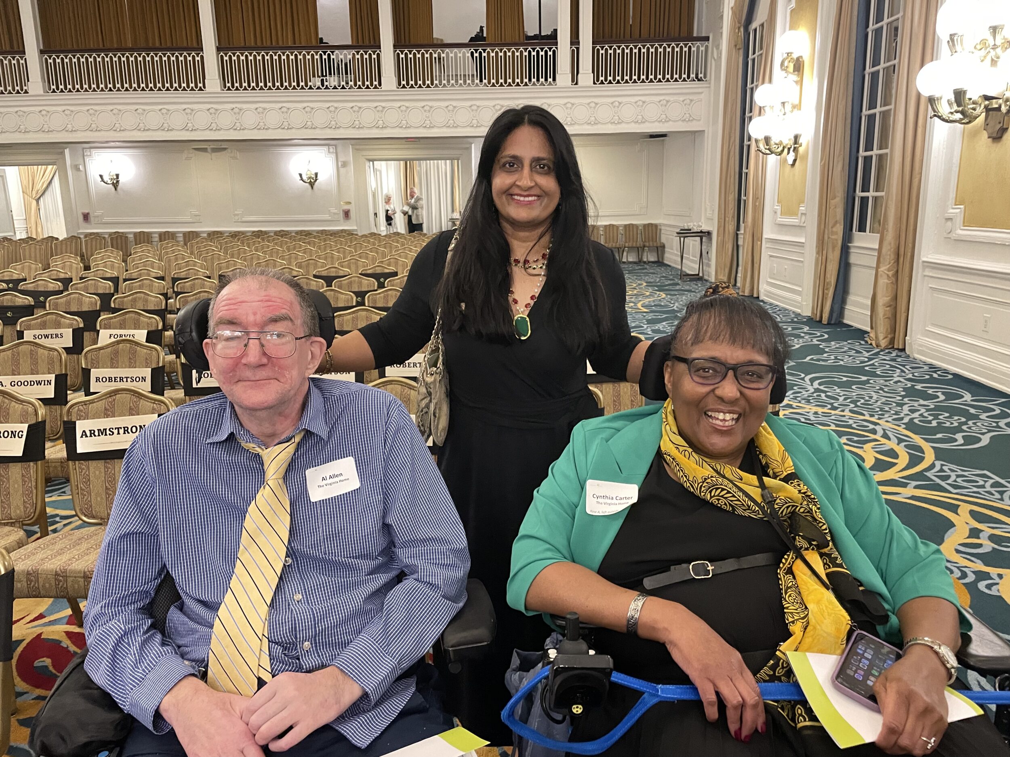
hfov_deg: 67.3
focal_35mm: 26
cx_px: 505
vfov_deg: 53.1
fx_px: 759
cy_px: 378
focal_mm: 4.2
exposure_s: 1/60
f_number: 1.6
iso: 500
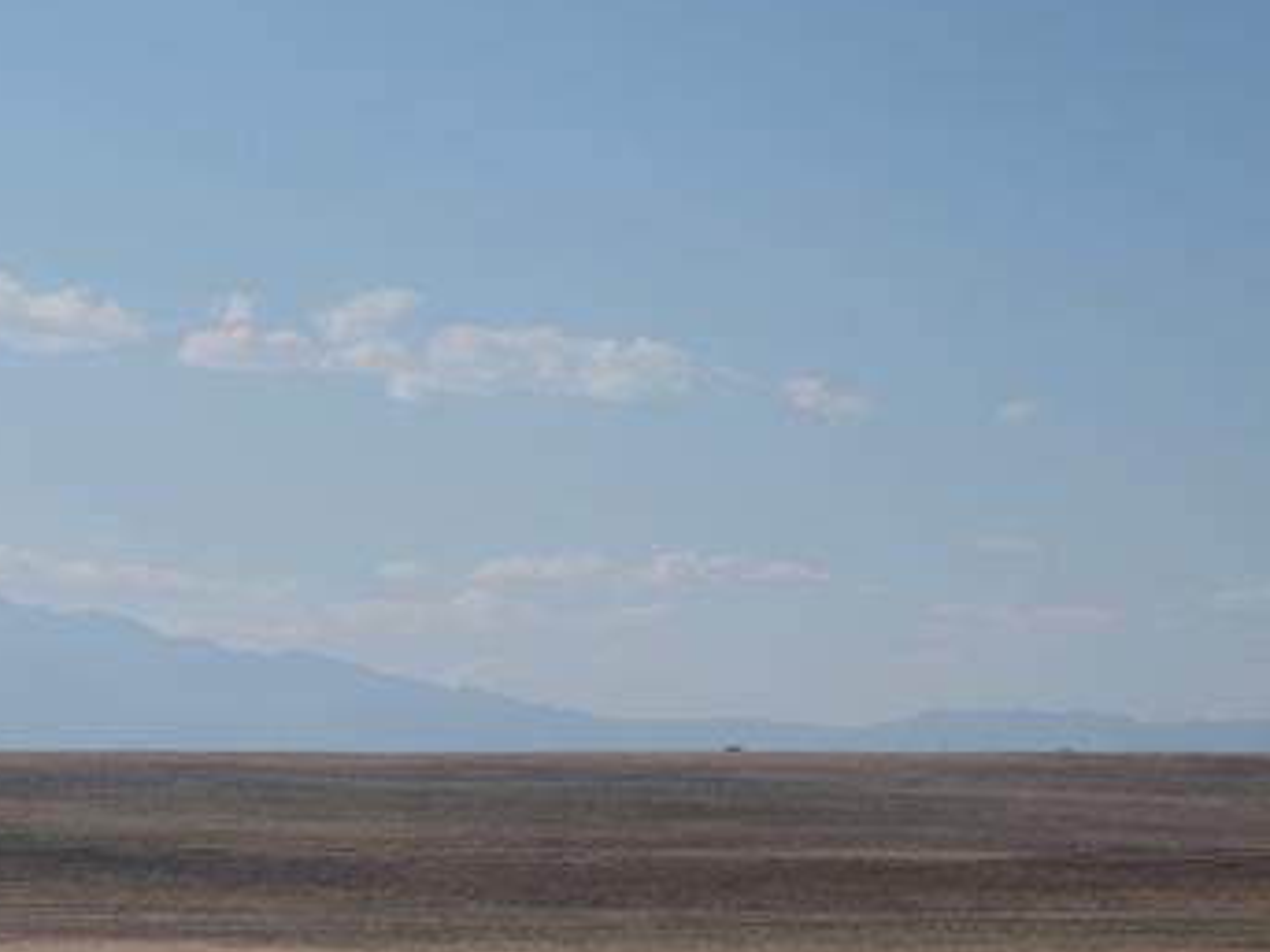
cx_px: 178
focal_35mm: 168
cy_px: 780
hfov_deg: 11.7
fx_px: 6161
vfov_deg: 8.8
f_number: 5.6
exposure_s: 1/800
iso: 80
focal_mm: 16.1
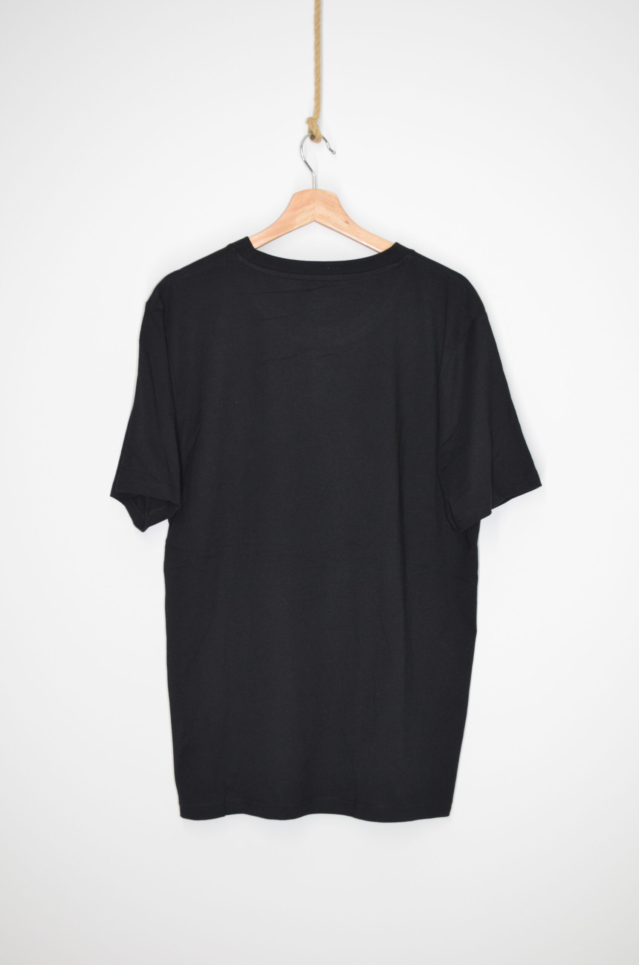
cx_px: 320
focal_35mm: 52
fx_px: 1404
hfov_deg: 25.6
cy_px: 482
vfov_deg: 37.9
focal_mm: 35
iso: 900
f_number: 5
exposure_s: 1/60
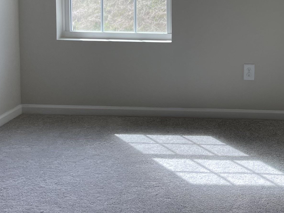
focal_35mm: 67
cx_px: 317
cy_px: -23
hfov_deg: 26.5
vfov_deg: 20.8
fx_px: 550
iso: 32
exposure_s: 1/359
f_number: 1.6
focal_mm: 4.2
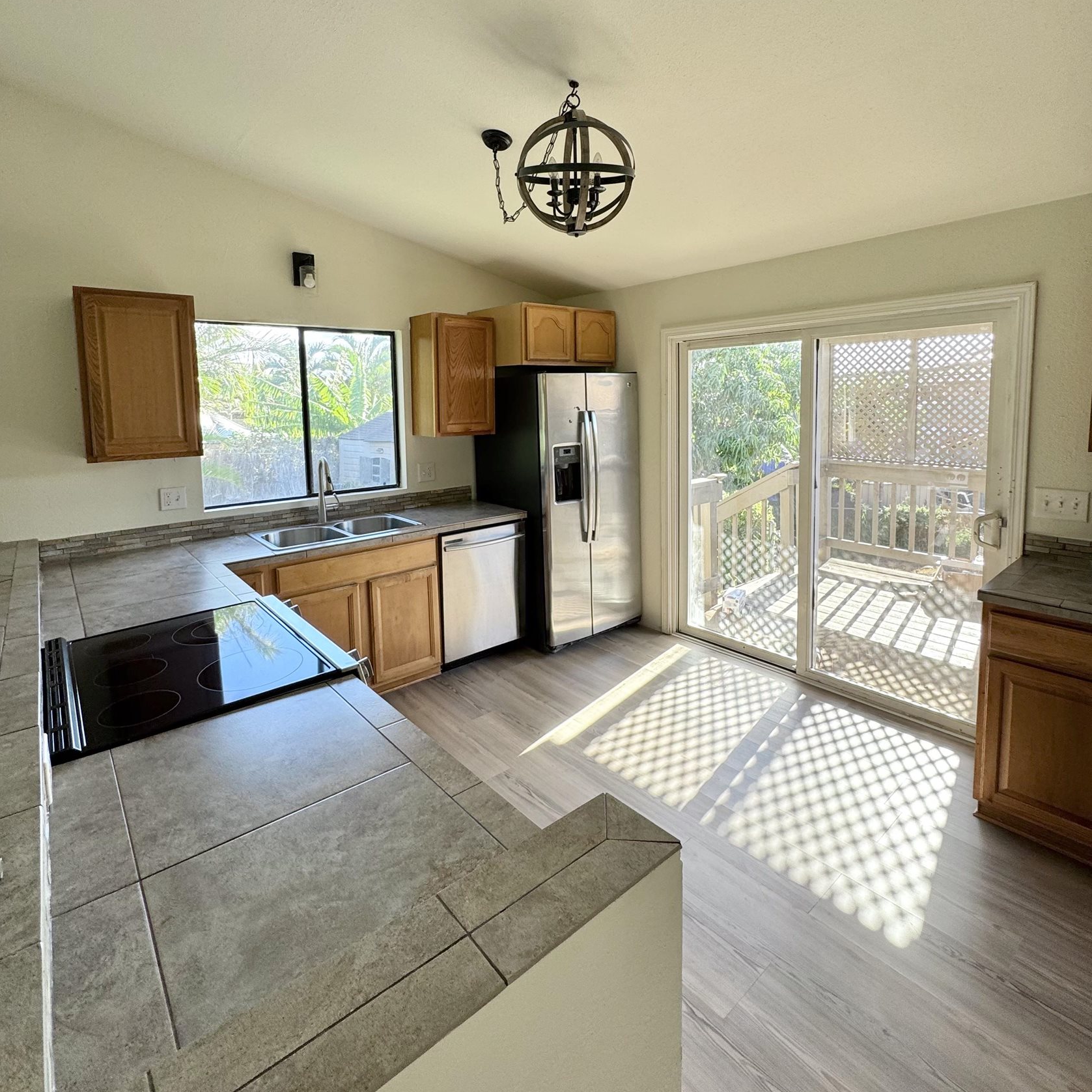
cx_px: 531
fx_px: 607
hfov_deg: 83.9
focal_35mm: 17
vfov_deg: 83.2
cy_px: 451
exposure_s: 1/99
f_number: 2.2
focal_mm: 2.22
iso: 64
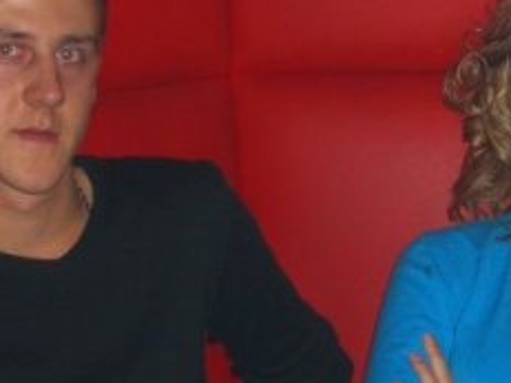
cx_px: 593
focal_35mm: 177
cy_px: 261
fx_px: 2612
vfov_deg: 8.4
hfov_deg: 11.0
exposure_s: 1/60
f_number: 4
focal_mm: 14.2
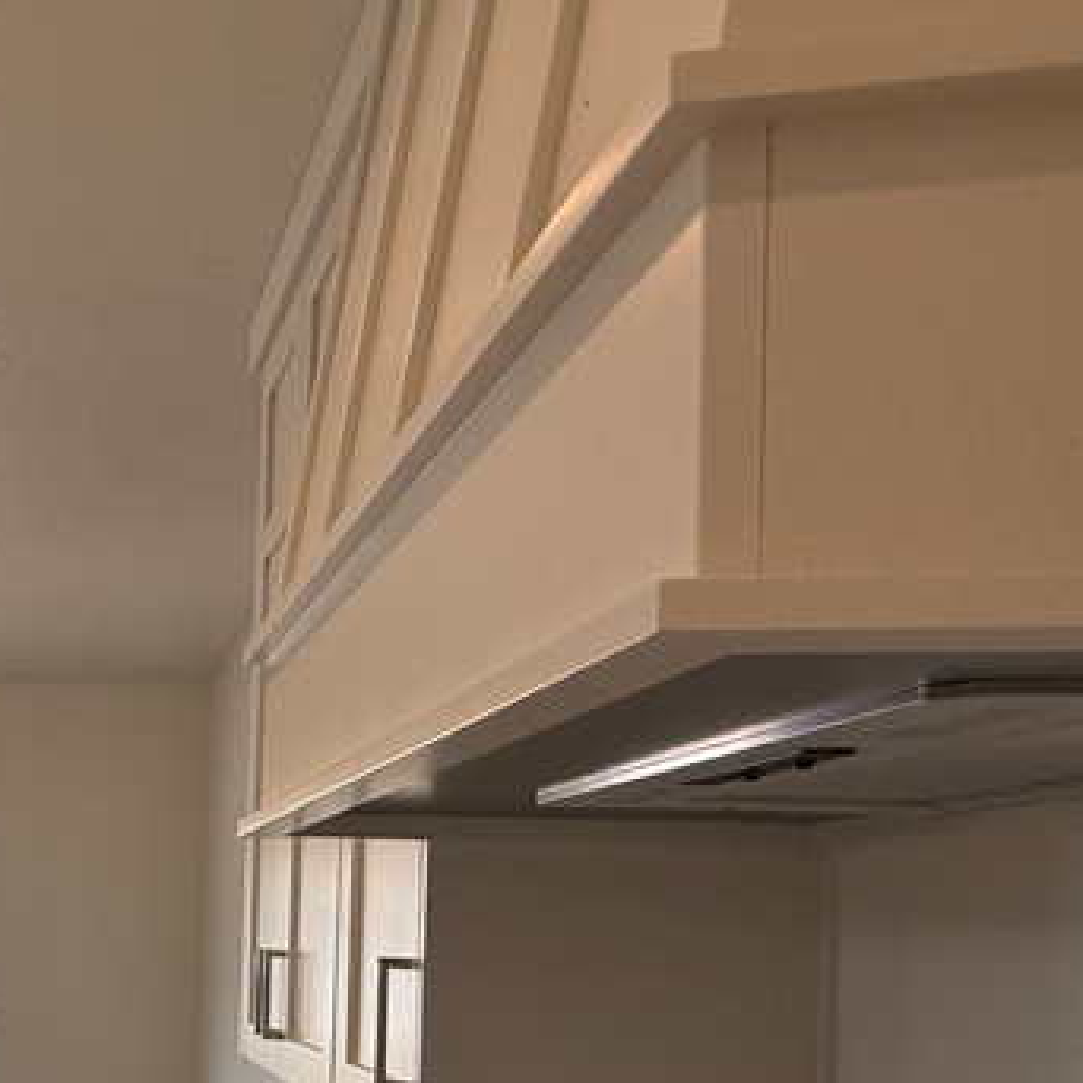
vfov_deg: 42.6
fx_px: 1310
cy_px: 887
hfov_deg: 33.7
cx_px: -298
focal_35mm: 37
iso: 64
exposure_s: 1/191
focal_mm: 2.22
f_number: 2.2
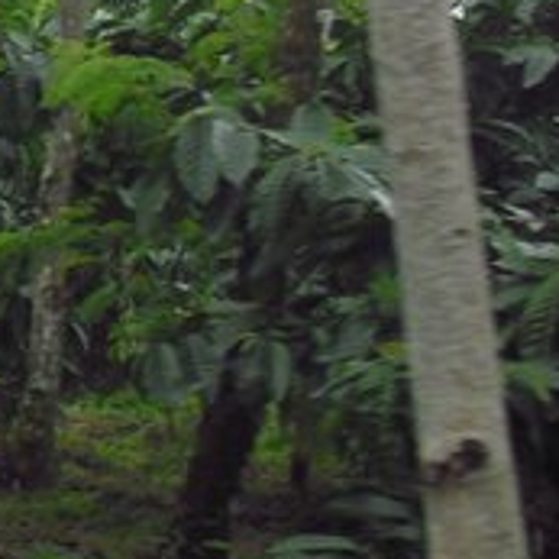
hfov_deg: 10.0
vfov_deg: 11.2
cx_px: -717
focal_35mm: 155
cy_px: 52
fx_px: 2832
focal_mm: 6.2
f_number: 2.8
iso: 100
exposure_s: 1/500
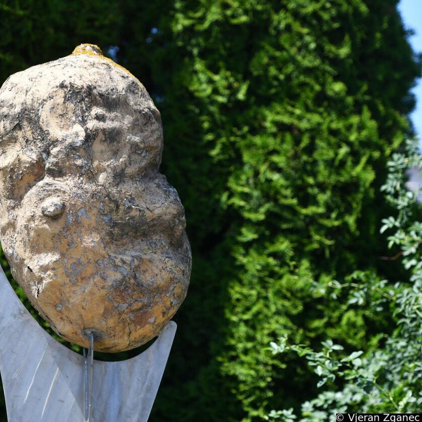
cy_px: 211
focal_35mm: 173
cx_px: 184
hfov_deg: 10.1
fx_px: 2386
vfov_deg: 10.1
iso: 125
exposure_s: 1/1250
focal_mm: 135
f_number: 5
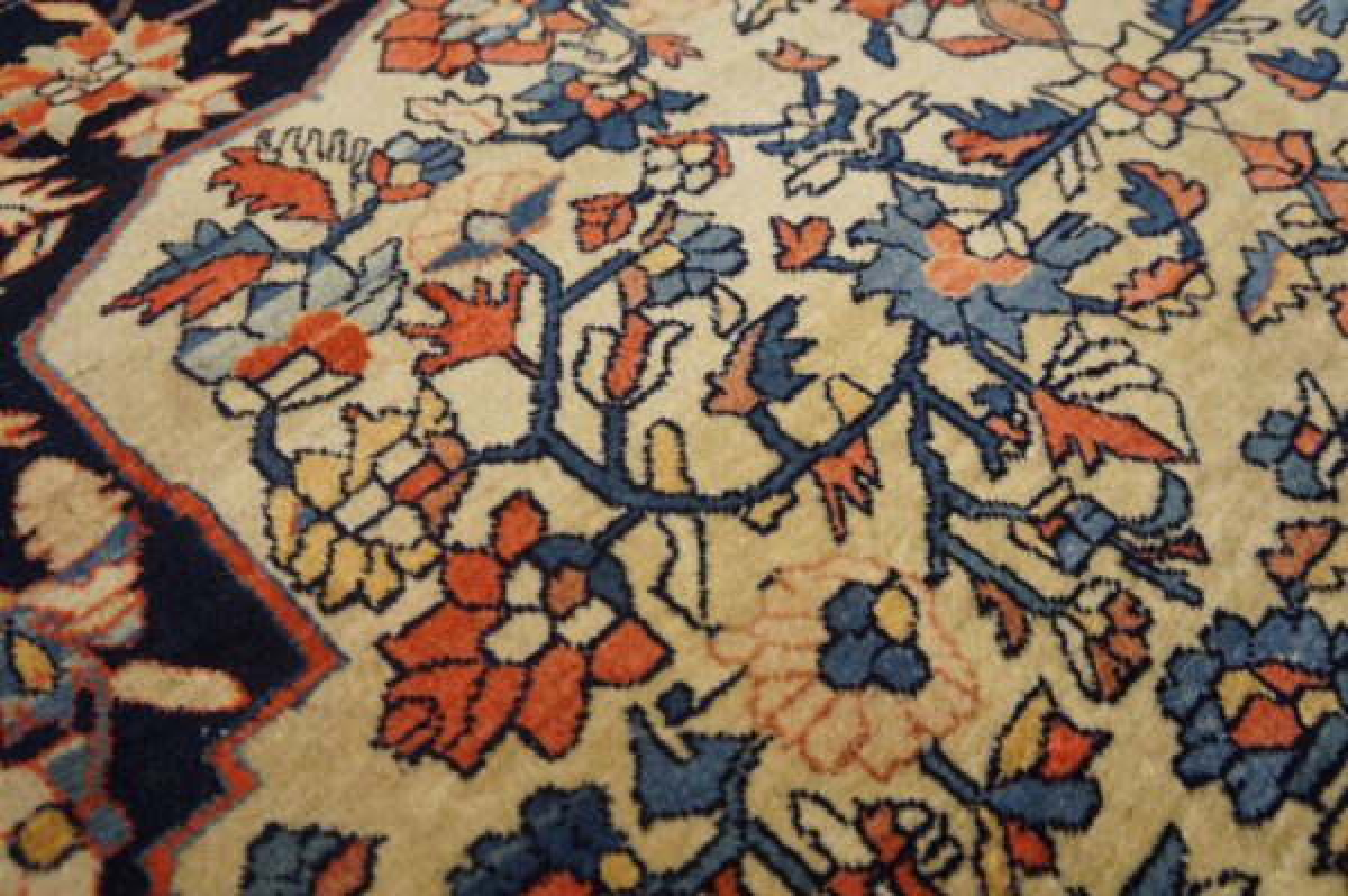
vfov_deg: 43.5
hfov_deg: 62.0
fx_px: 1122
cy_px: 448
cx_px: 674
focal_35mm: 30
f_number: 4
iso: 800
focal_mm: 20
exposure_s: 1/60
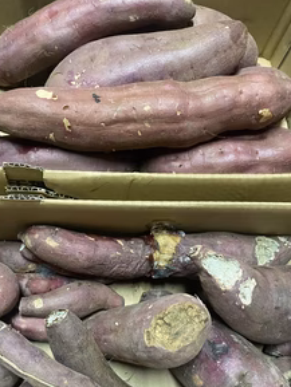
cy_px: 253
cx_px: 152
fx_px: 403
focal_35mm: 36
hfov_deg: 39.7
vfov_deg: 50.5
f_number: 1.8
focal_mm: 4.25
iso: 640
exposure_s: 1/30
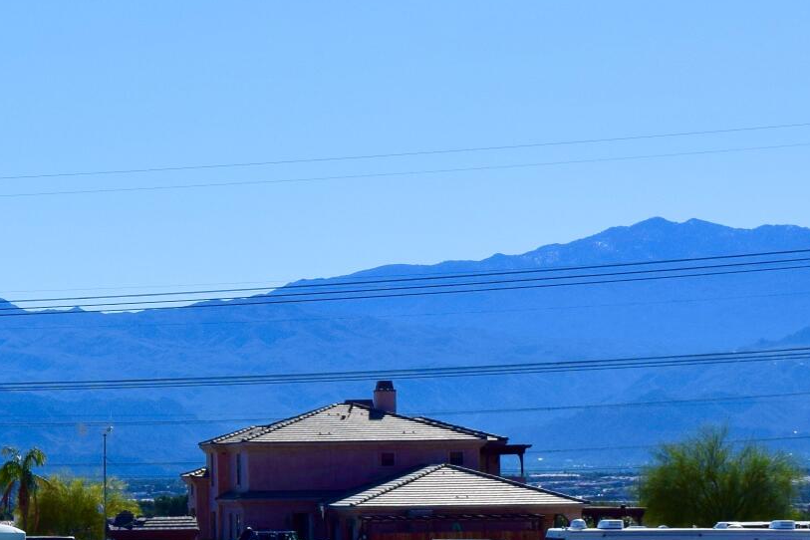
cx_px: -296
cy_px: 425
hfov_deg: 12.7
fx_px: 3487
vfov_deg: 8.8
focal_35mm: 155
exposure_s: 1/800
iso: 200
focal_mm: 28
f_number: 9
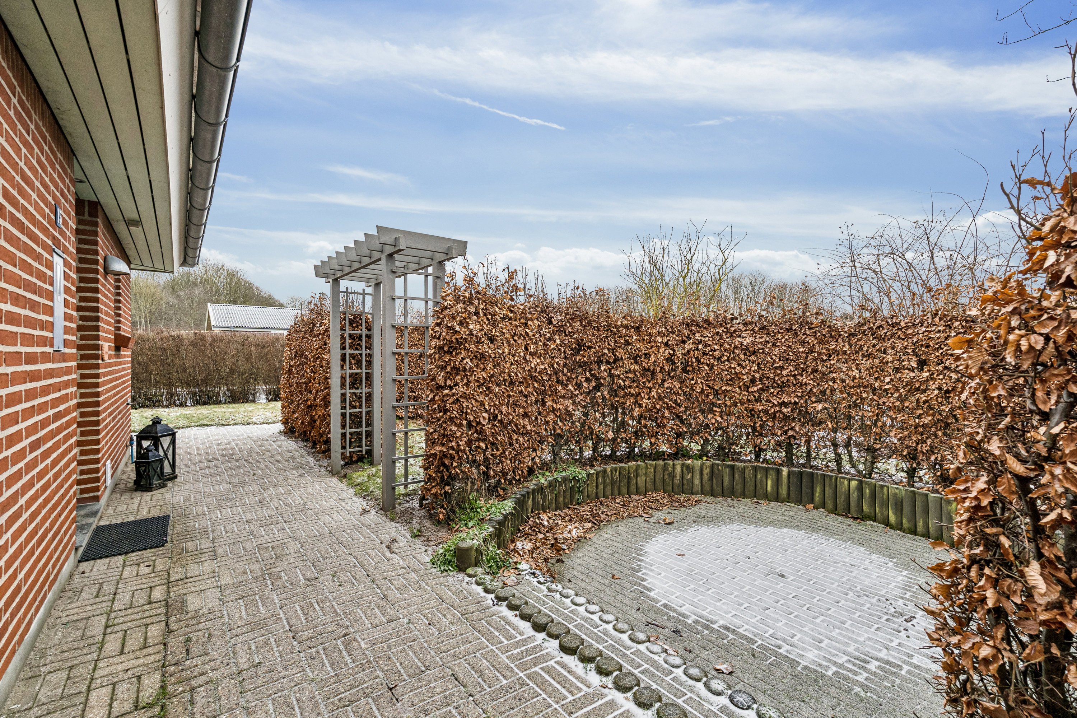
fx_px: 494
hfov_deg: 95.0
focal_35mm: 16
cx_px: 538
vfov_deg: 72.1
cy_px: 359
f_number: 8
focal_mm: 16.5
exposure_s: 1/100
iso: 640
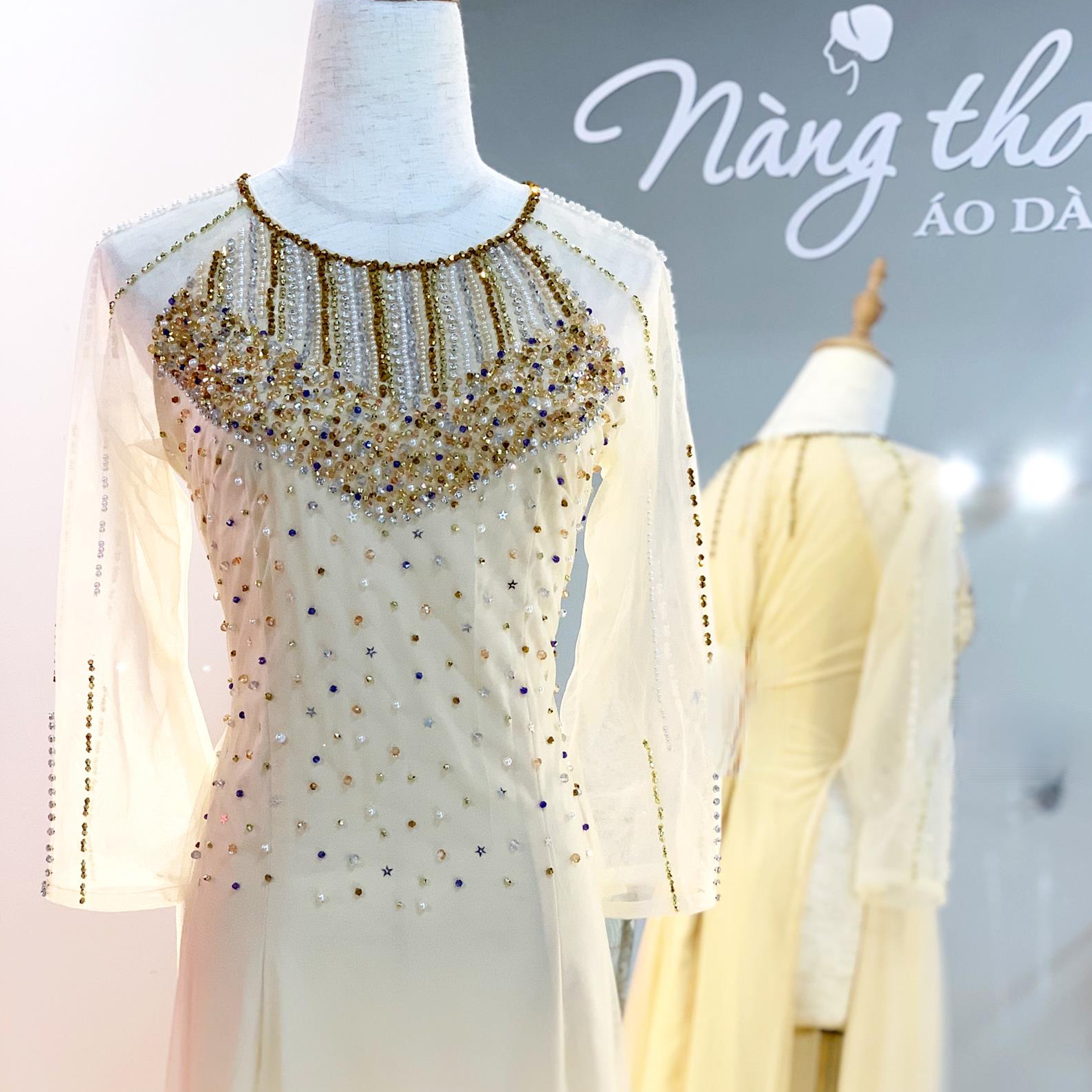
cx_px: 564
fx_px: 2284
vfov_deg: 26.9
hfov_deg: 26.9
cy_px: 578
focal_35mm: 64
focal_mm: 6
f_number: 2.4
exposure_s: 1/100
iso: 100
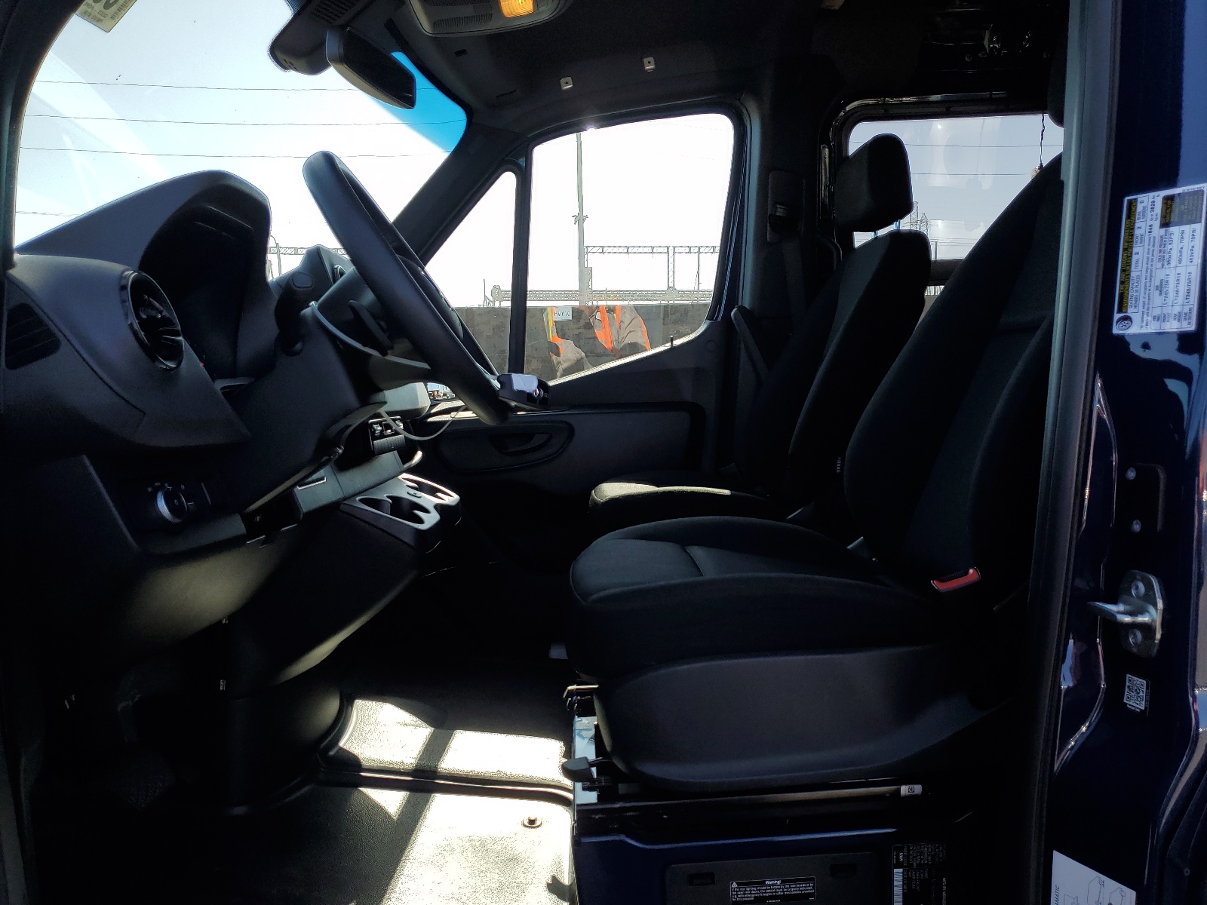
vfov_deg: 53.1
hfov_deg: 67.3
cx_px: 604
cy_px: 452
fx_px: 907
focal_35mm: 26
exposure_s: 1/1250
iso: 50
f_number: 1.5
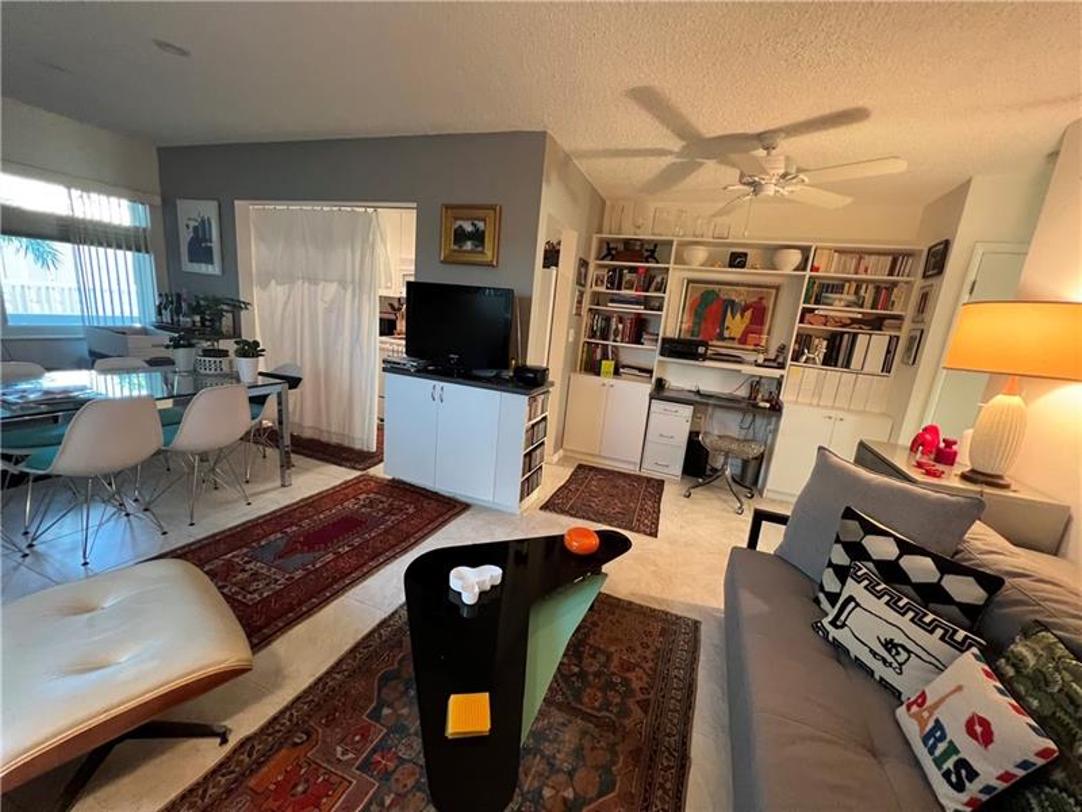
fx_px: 406
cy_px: 406
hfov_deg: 106.2
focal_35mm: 13
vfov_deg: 89.9
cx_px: 541
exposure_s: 1/60
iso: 500
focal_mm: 1.57
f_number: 1.8
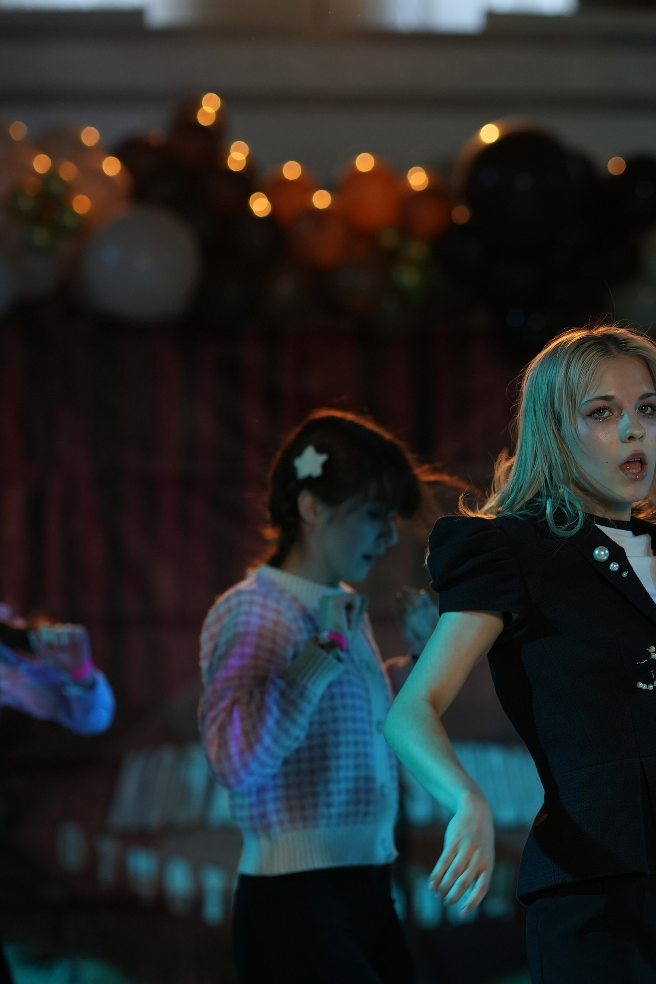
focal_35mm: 153
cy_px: 595
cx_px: 564
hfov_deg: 8.9
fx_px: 4182
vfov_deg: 13.4
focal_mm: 85
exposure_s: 1/400
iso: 800
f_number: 2.2
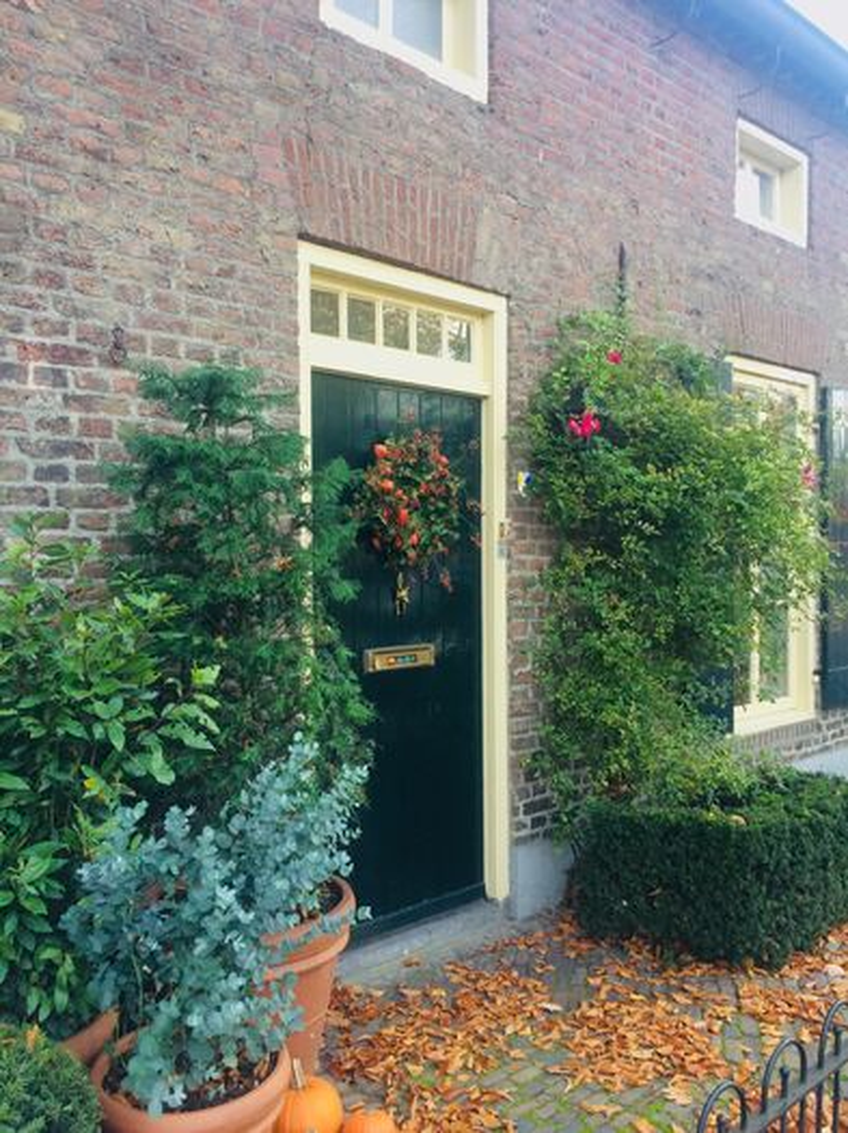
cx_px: 424
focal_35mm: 29
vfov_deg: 61.7
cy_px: 566
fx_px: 948
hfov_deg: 48.2
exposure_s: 1/100
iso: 64
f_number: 2.2
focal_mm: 4.15
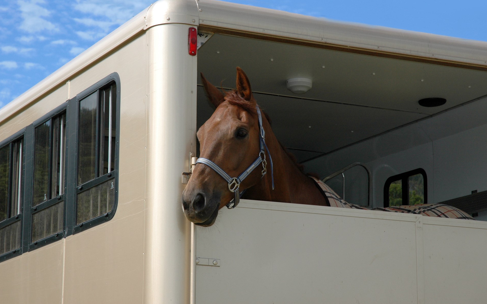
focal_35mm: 108
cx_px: 244
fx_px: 1433
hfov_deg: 19.3
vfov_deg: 12.1
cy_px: 141
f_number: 10
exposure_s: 1/500
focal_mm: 70
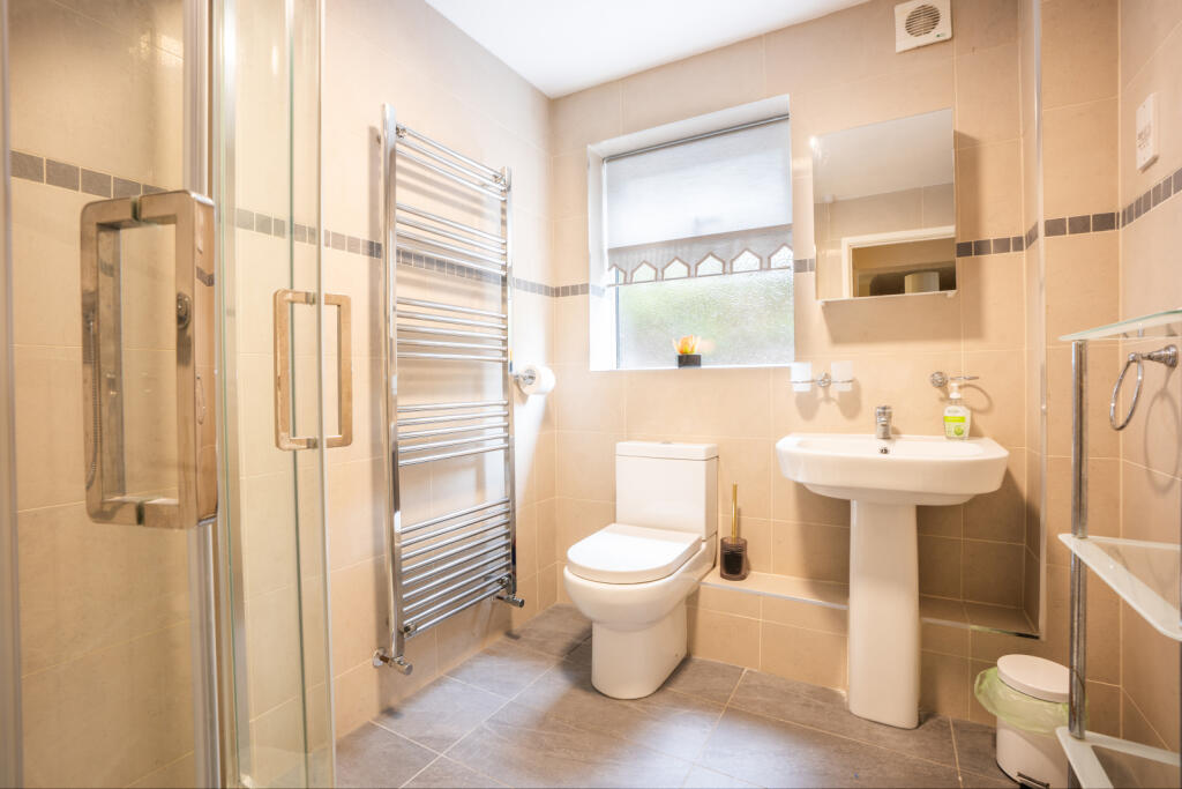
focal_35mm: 16
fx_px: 525
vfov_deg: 73.8
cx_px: 591
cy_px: 394
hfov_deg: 96.7
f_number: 11
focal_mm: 16
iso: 200
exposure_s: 1/1.67
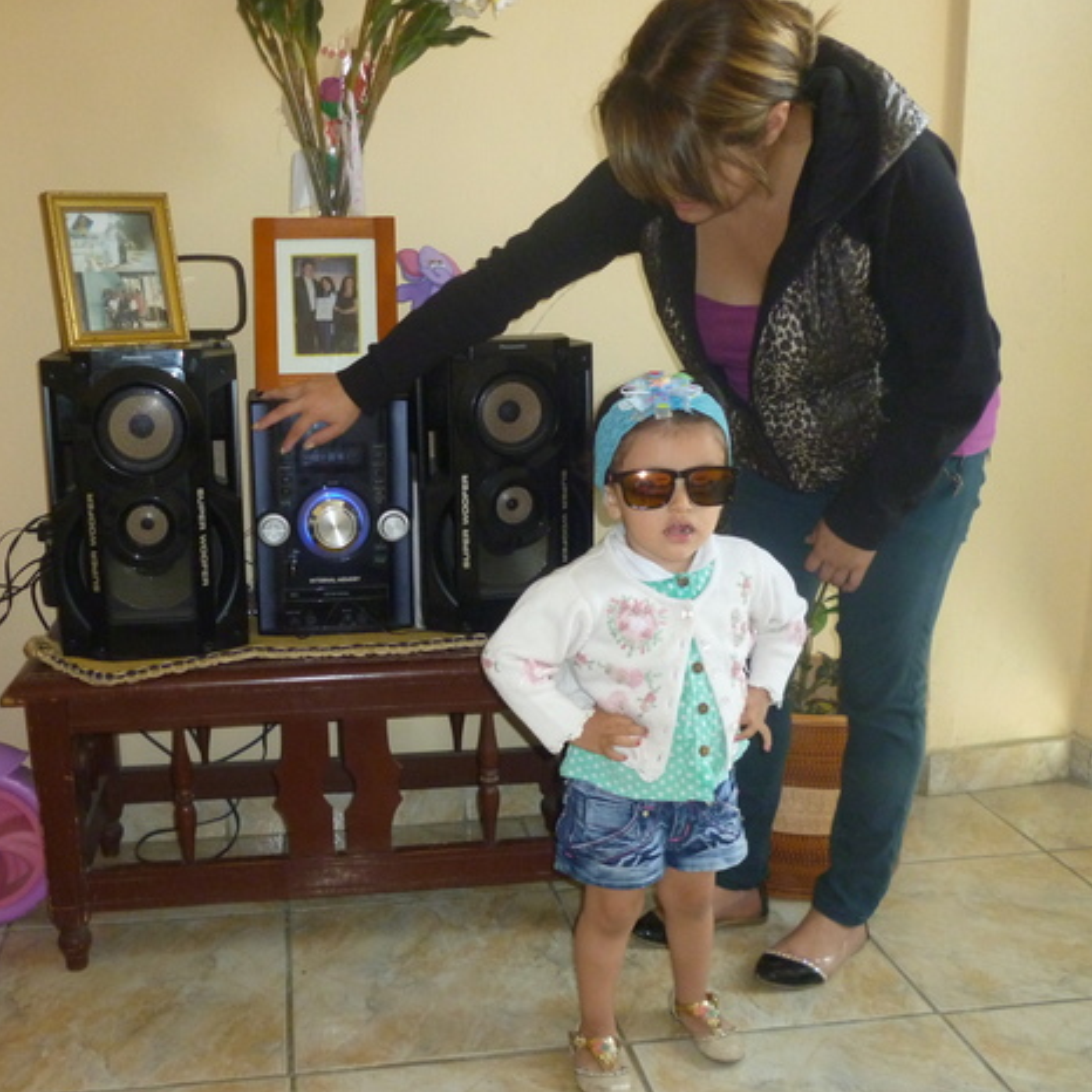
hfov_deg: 48.2
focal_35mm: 34
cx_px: 438
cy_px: 555
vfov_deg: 48.4
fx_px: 1213
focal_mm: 5
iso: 250
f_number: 3.1
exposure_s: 1/60
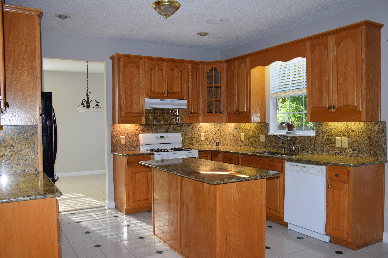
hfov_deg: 61.9
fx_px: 323
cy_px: 129
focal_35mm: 30
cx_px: 194
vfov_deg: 43.6
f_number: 5
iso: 800
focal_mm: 20
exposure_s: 1/100
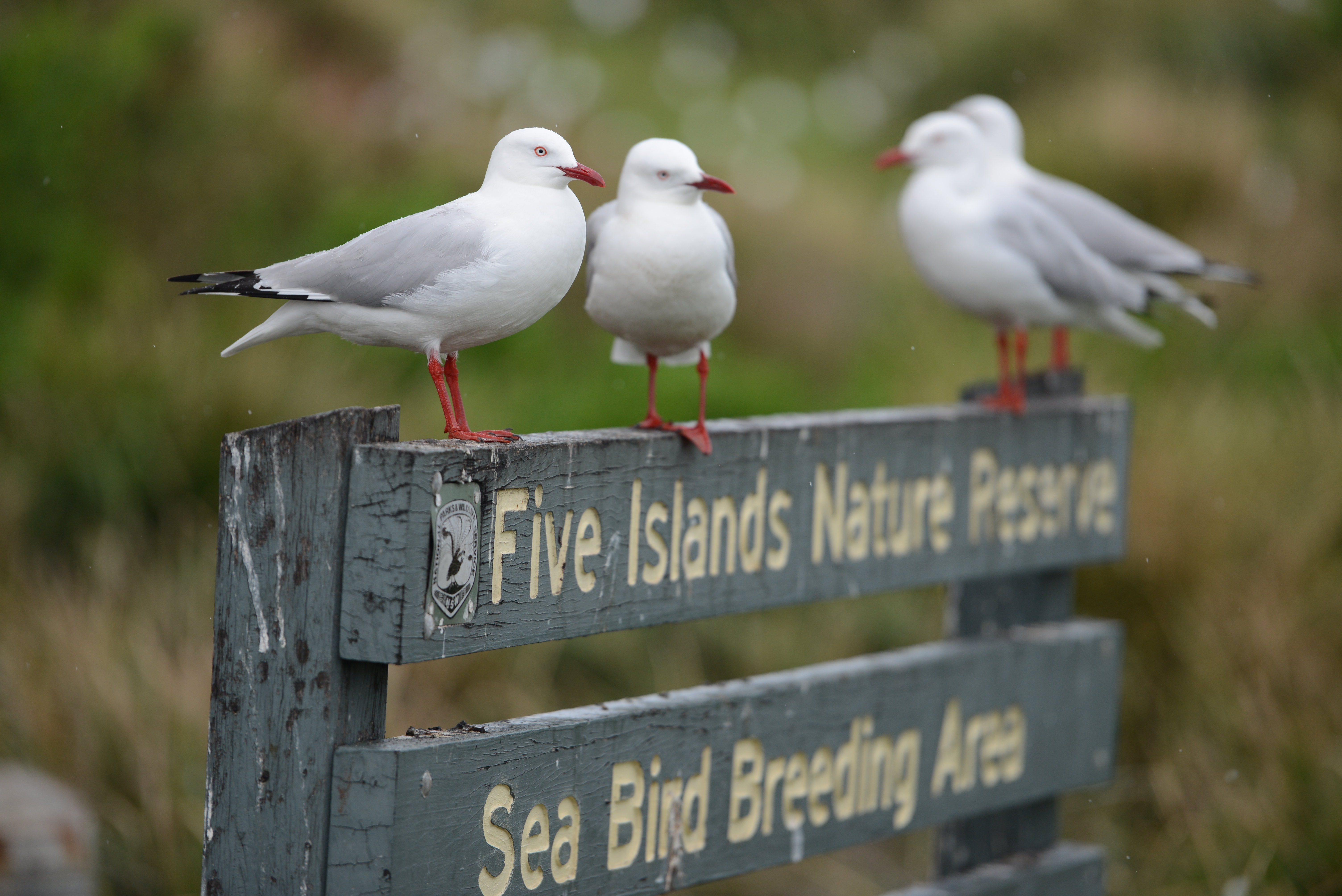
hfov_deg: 10.8
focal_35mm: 190
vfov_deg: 7.2
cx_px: 671
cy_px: 448
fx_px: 7085
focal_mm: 190
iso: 320
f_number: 2.8
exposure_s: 1/2000
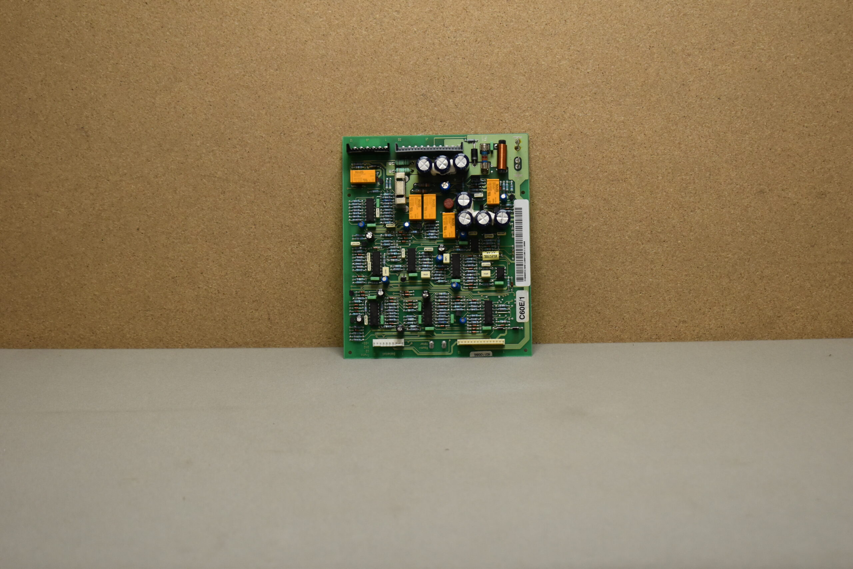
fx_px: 1955
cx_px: 426
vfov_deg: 16.6
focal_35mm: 82
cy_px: 284
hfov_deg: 24.6
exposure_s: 1/200
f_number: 5.6
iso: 800
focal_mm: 55
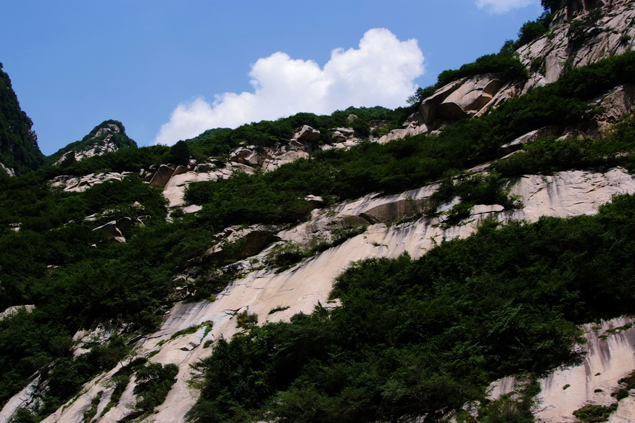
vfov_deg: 35.9
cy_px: 215
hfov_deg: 51.9
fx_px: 653
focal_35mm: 37
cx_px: 325
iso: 200
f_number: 8
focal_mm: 24
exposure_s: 1/450
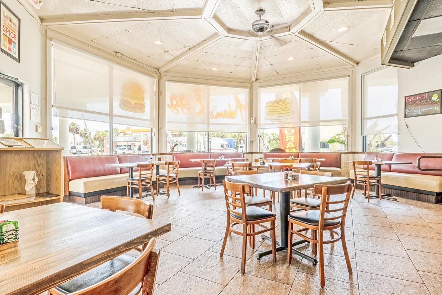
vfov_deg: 65.8
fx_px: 228
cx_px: 225
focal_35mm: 19
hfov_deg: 88.2
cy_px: 151
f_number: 9
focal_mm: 11
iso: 250
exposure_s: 1/800
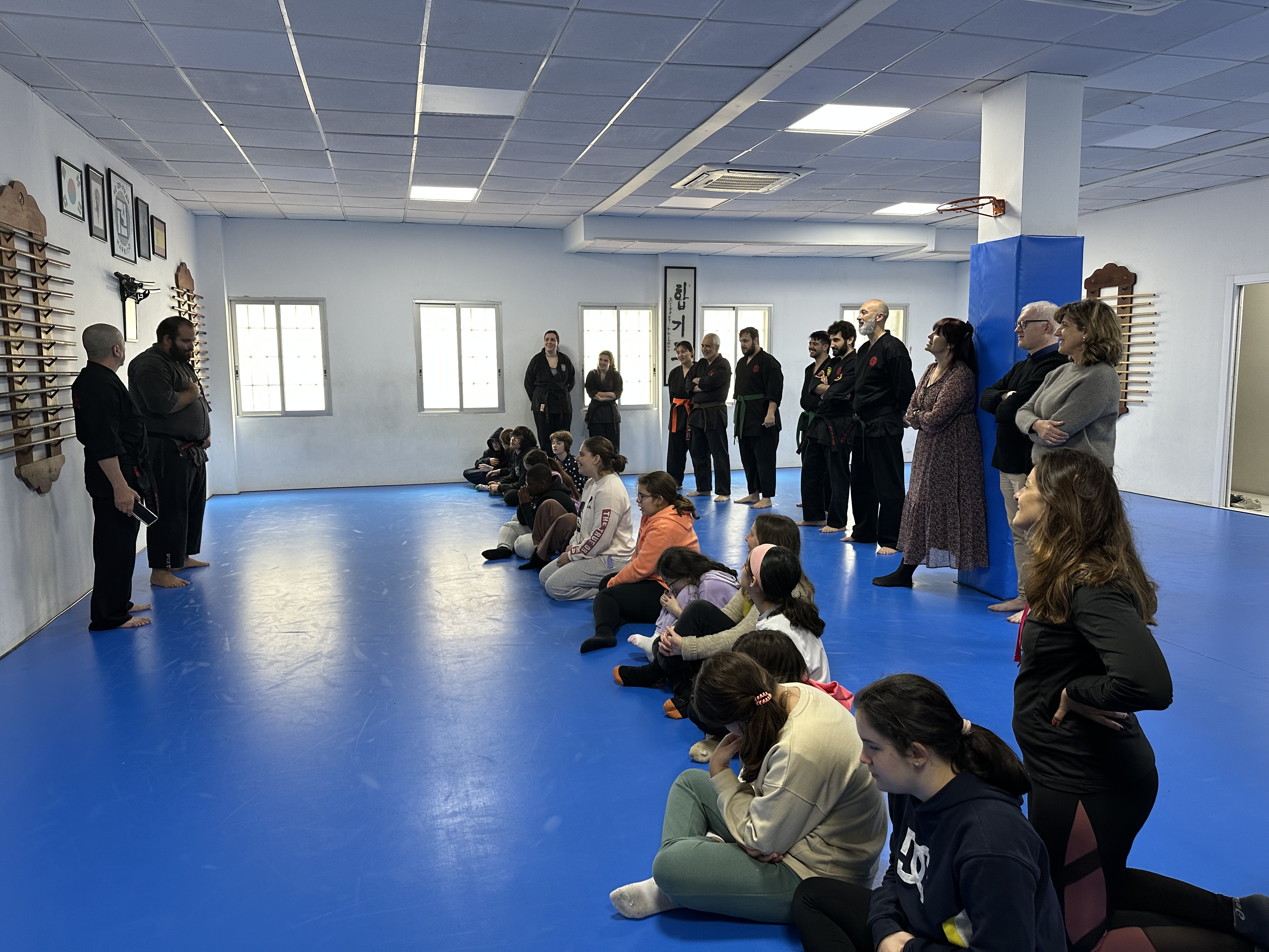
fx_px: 880
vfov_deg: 56.8
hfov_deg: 71.6
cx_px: 634
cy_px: 476
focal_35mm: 24
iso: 160
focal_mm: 6.86
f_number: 1.78
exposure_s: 1/50
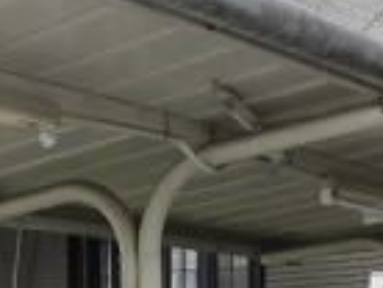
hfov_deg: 18.5
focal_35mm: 104
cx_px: 28
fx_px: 1153
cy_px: 454
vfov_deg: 13.3
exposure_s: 1/80
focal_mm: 4.3
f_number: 3.1
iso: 100
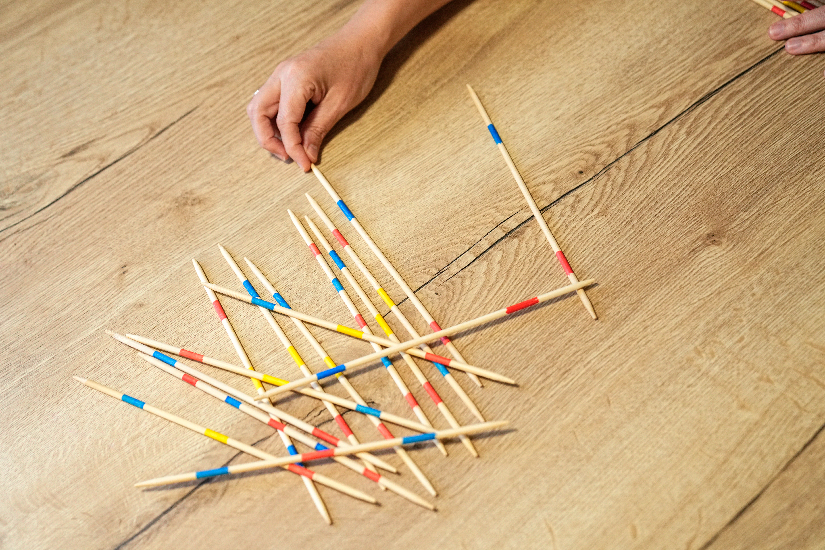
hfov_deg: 37.5
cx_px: 412
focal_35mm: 53
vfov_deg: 25.5
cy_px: 275
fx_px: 1214
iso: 2000
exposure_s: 1/250
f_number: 2.8
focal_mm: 53
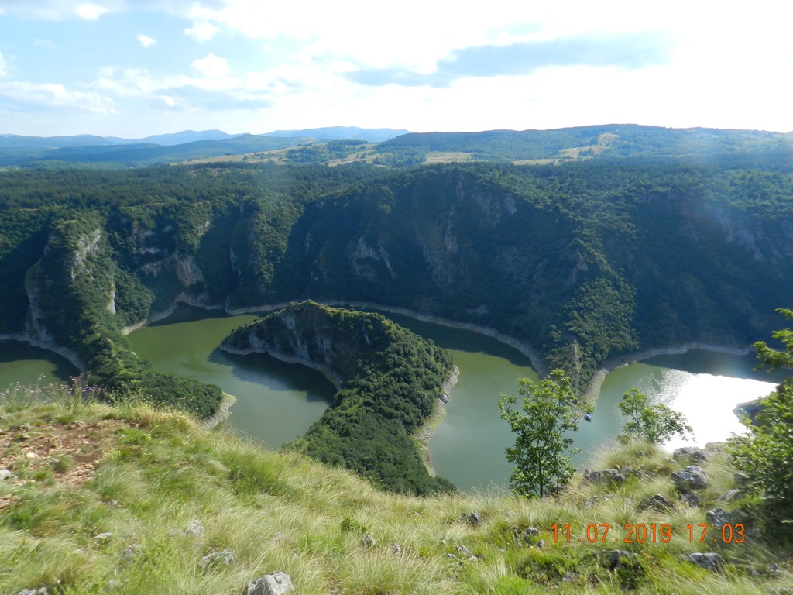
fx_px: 527
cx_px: 396
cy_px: 298
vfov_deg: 58.9
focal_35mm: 23
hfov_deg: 73.9
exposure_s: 1/800
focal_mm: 4
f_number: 4
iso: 160
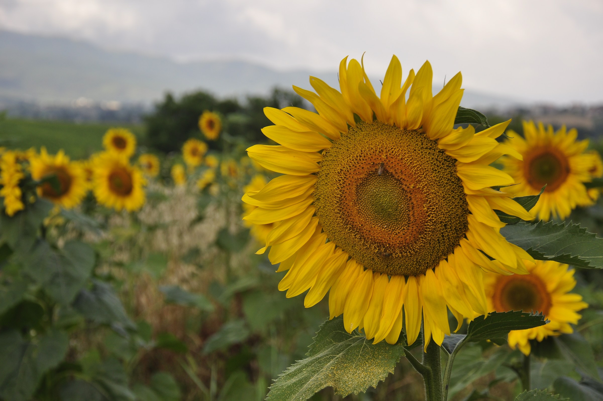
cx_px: 302
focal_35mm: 93
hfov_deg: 21.9
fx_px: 1556
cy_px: 200
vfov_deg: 14.7
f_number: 5.3
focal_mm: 62
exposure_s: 1/200
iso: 200
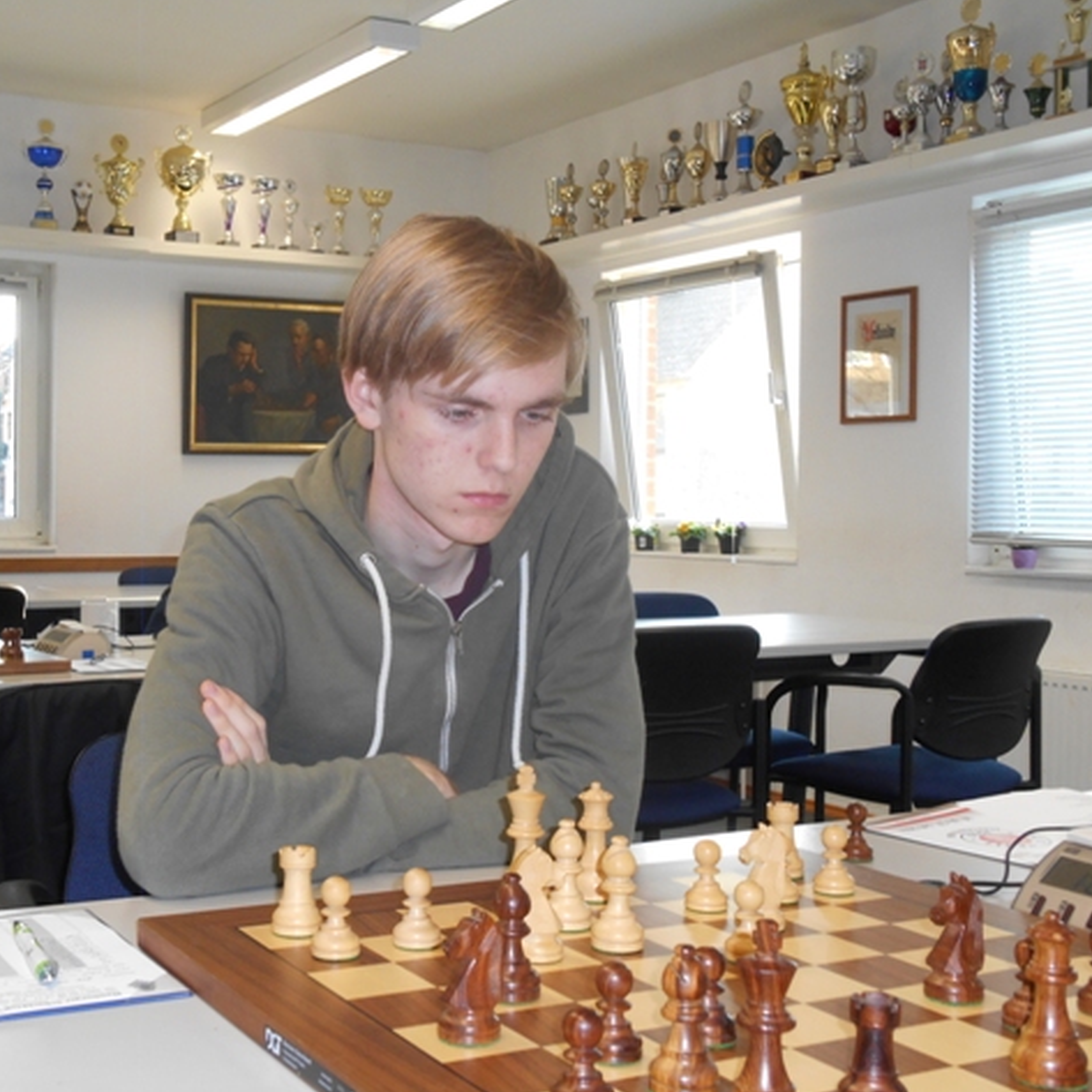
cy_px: 545
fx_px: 1749
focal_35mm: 49
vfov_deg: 34.7
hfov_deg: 34.5
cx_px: 395
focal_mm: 7.2
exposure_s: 1/30
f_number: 3.9
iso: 200
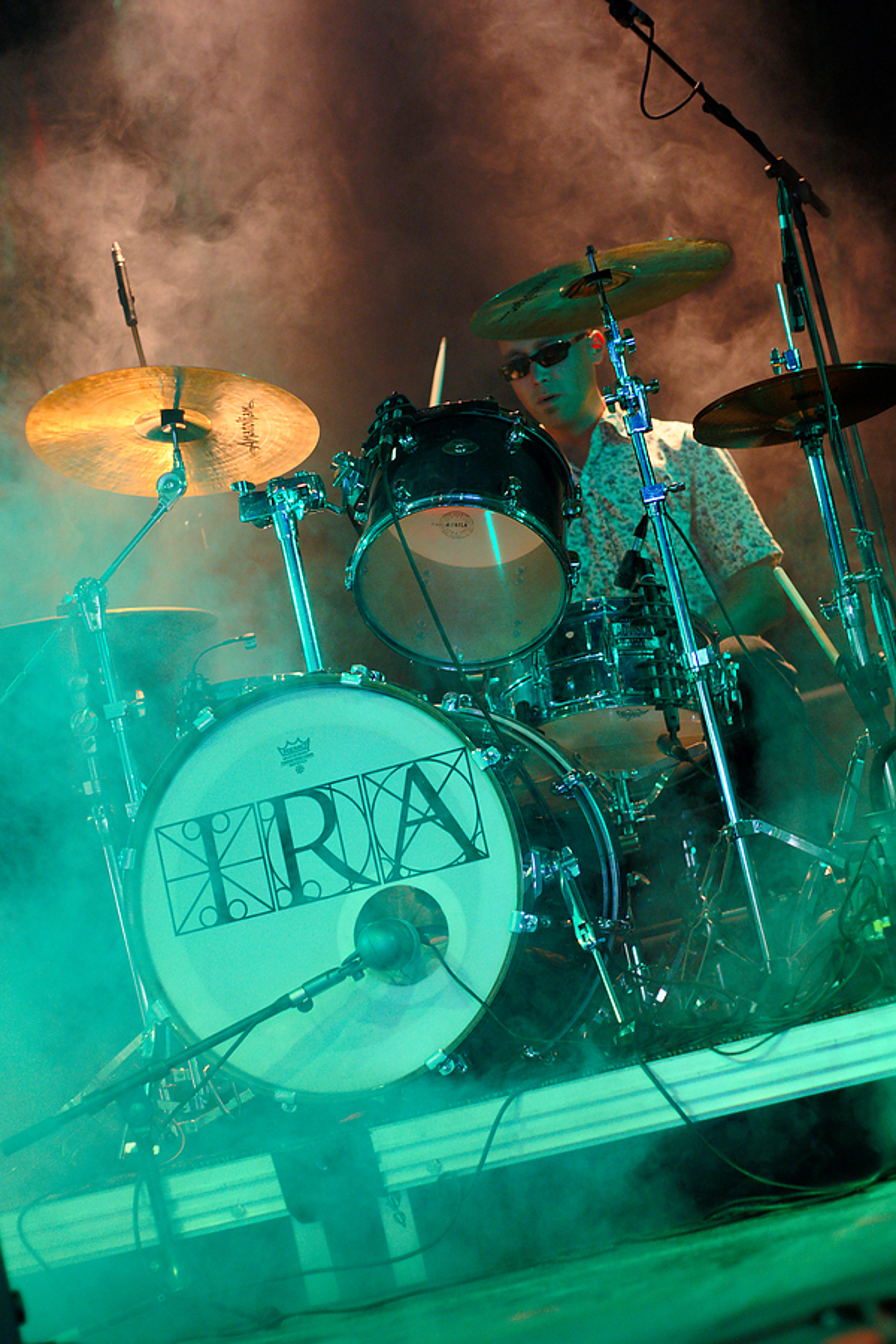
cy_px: 672
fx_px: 2800
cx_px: 448
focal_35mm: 75
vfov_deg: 27.0
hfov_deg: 18.2
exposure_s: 1/160
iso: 320
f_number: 2
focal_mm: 50
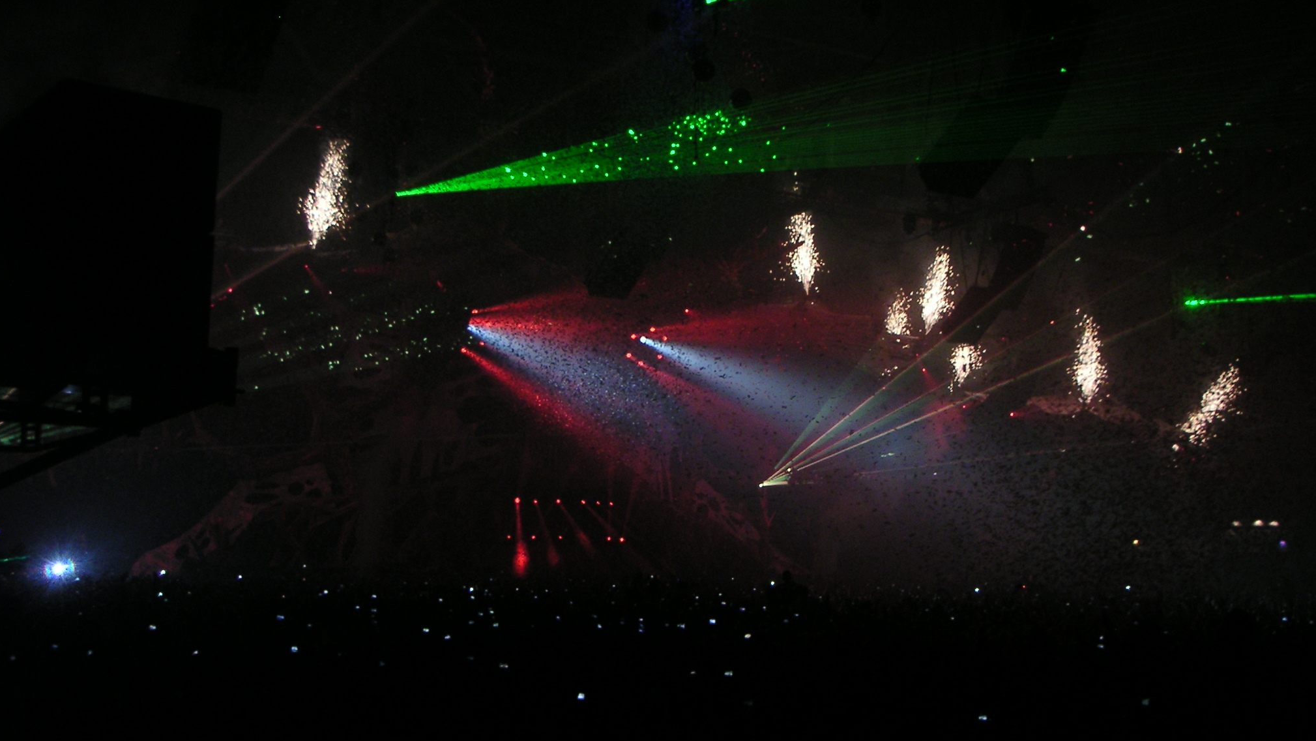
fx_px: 1466
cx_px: 661
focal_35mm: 42
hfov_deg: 48.4
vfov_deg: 28.3
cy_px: 427
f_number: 2.8
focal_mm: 6
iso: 100
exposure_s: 1/30
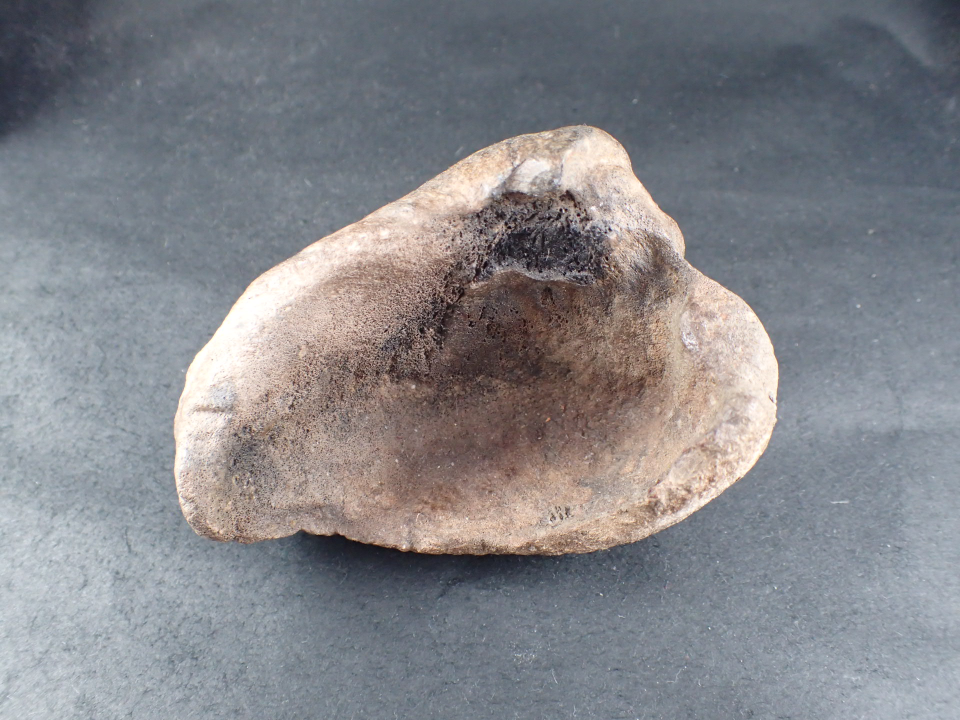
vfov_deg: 46.8
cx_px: 480
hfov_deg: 60.0
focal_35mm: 30
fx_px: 832
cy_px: 360
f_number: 2.3
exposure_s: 1/125
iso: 400
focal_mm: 5.5
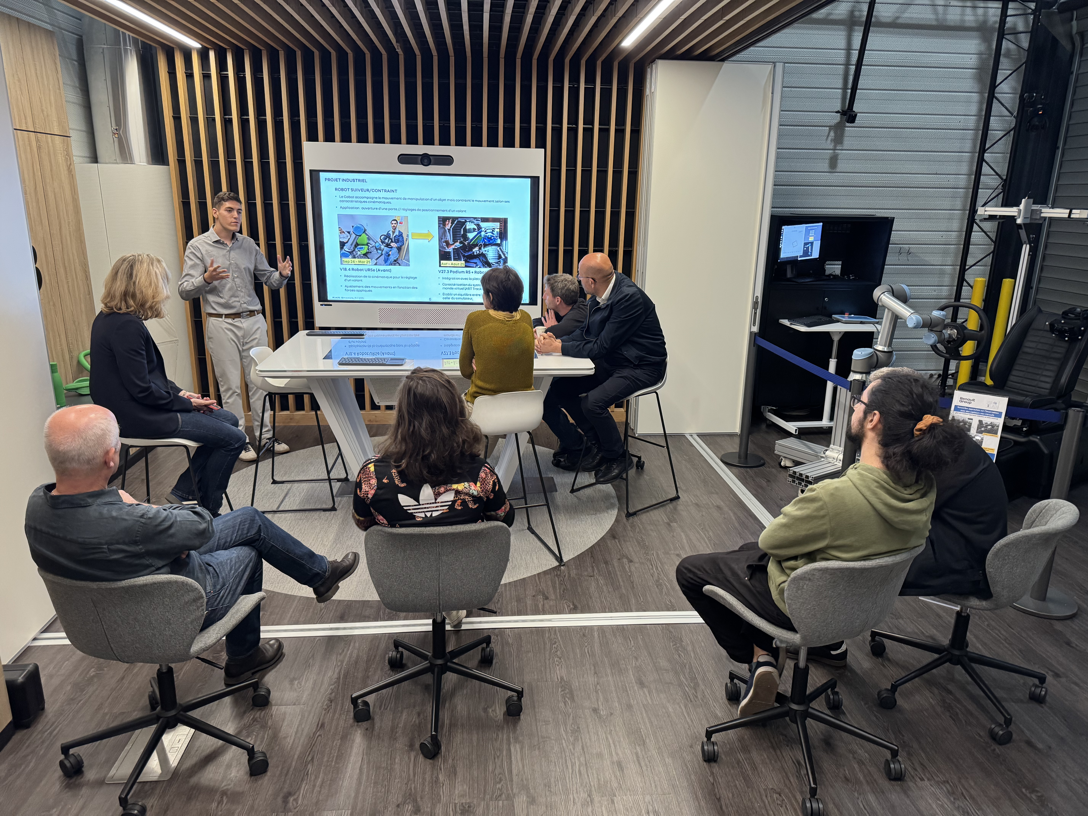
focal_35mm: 24
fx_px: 754
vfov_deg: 56.8
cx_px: 544
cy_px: 408
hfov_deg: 71.6
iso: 400
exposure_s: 1/60
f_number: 1.78
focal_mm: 6.76
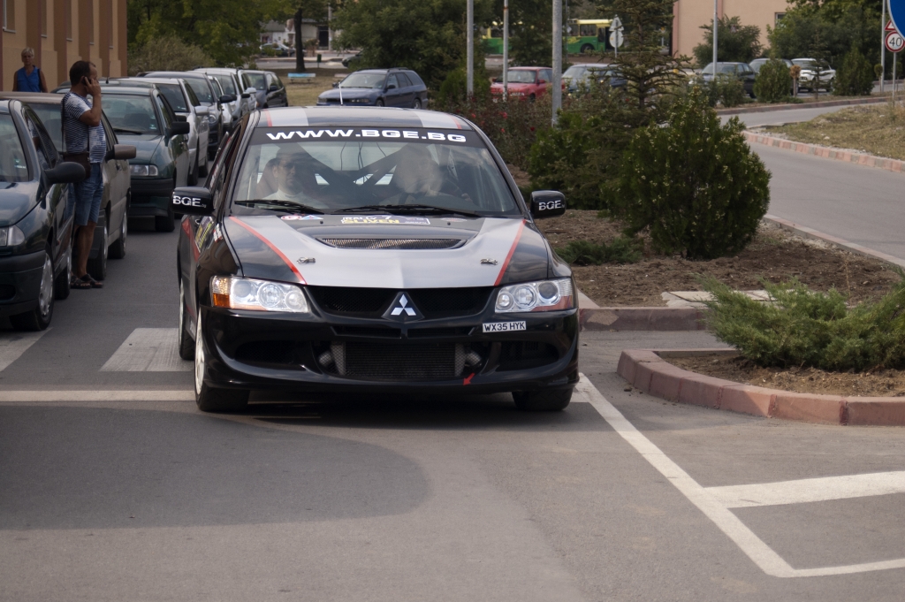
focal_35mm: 120
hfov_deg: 17.1
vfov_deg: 11.4
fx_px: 3014
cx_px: 452
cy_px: 301
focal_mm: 80
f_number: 5.6
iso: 400
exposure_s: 1/640
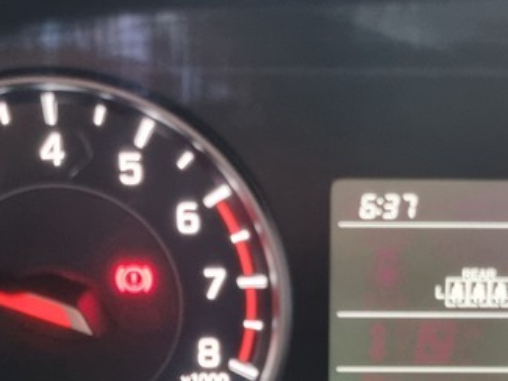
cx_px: 308
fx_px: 1204
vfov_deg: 17.7
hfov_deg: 23.8
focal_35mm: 82
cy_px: 356
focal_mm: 5.4
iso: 640
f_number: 1.8
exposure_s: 1/33
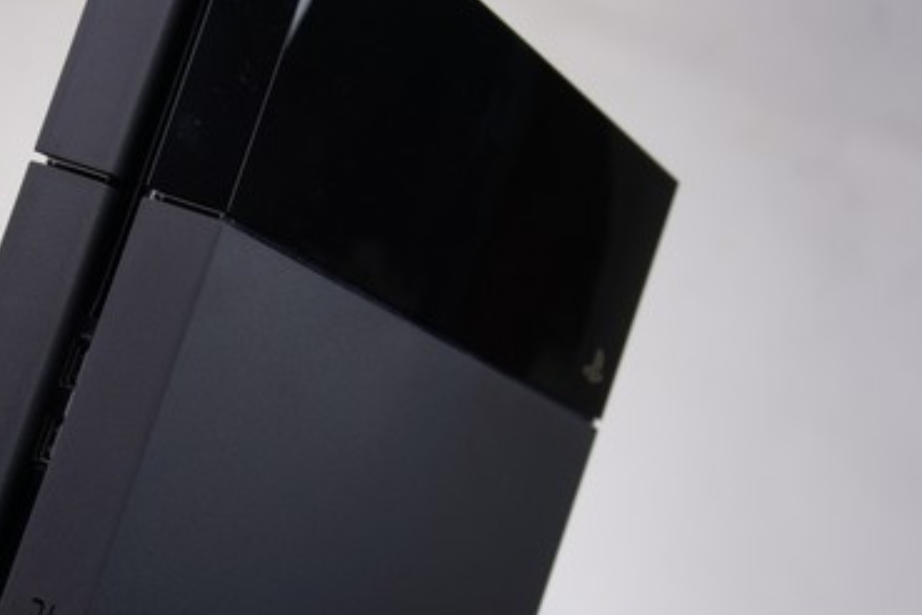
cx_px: 227
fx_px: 1685
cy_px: 374
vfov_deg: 20.6
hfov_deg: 30.1
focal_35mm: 66
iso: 250
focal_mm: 27
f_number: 4
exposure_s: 1/50
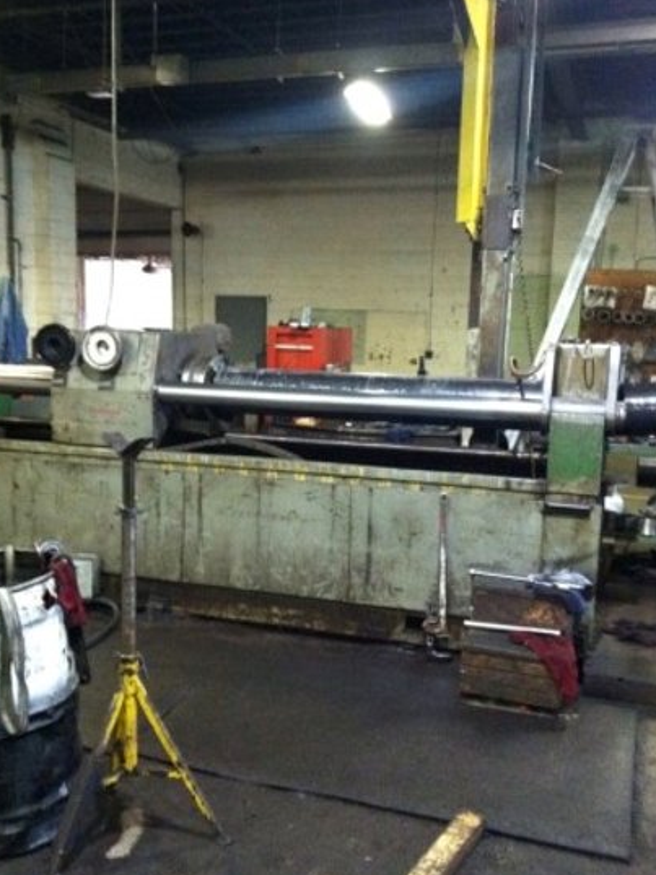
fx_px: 986
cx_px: 320
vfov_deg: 47.9
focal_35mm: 39
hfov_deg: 36.8
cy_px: 449
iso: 800
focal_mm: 3.85
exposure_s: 1/15
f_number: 2.8
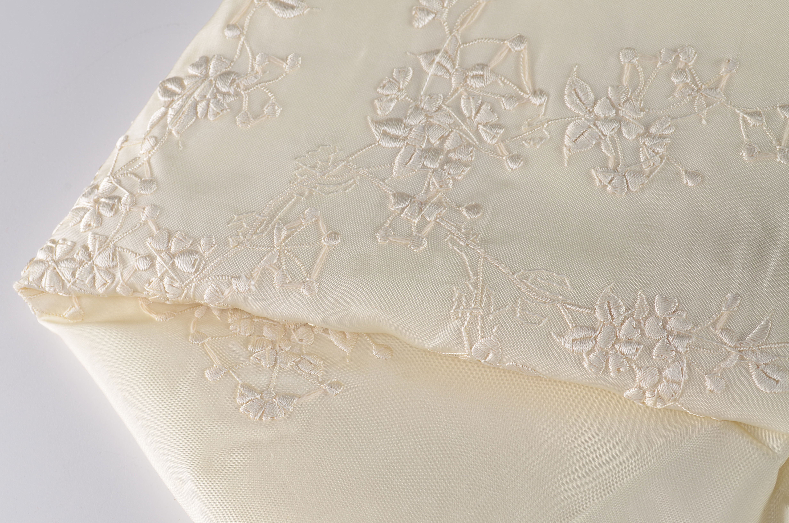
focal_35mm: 82
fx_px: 1804
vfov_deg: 16.5
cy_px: 262
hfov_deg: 24.7
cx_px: 394
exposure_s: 1/80
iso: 100
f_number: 11
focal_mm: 55
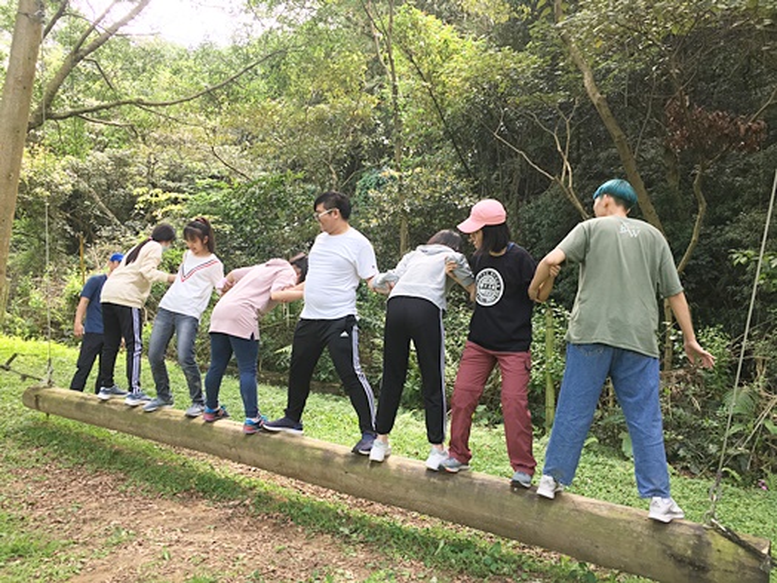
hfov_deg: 61.7
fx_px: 651
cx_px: 388
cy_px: 292
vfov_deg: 48.2
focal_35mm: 29
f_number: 2.2
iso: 40
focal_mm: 4.15
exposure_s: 1/120
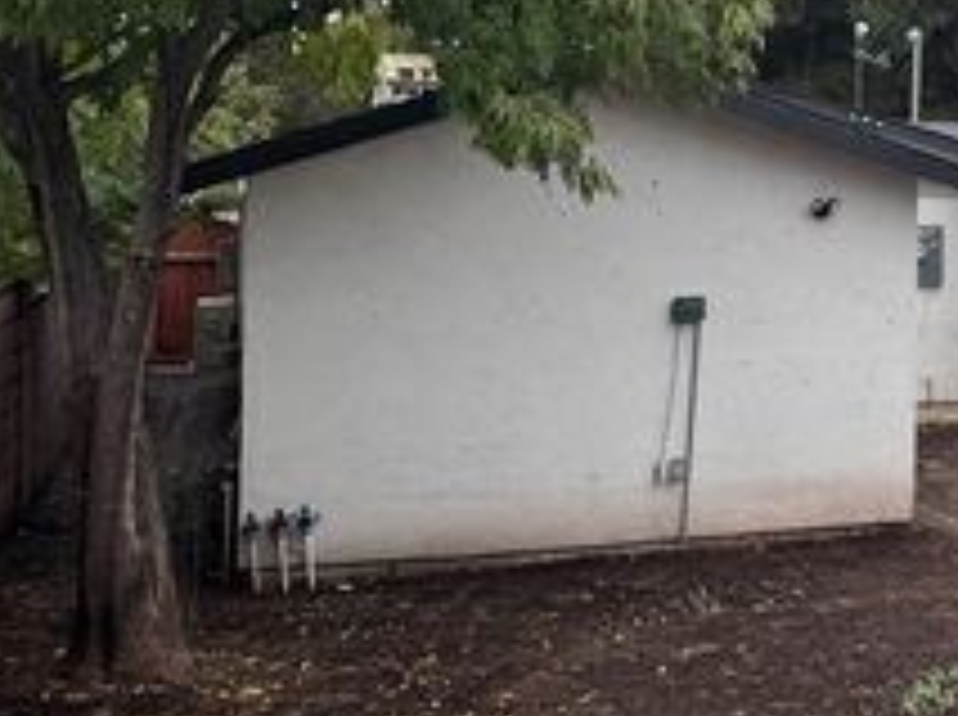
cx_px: 1174
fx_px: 1851
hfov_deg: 25.7
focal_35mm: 67
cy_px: 173
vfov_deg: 21.7
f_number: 1.78
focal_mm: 6.76
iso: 80
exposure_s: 1/2174
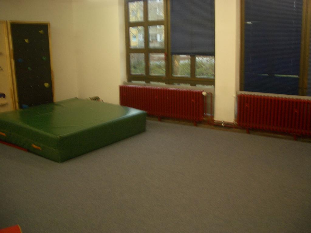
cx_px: 156
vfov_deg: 40.7
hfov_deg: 52.6
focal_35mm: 35
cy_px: 116
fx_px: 314
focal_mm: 5.8
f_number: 2.6
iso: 100
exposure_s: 1/8
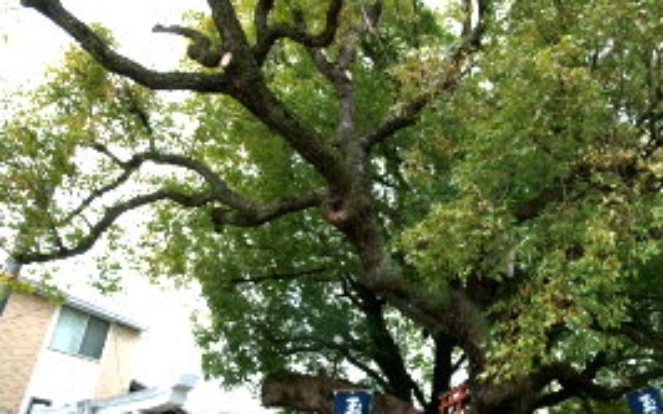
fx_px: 506
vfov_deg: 43.6
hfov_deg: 63.4
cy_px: 288
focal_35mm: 28
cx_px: 480
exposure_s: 1/60
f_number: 5.6
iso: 200
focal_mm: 16
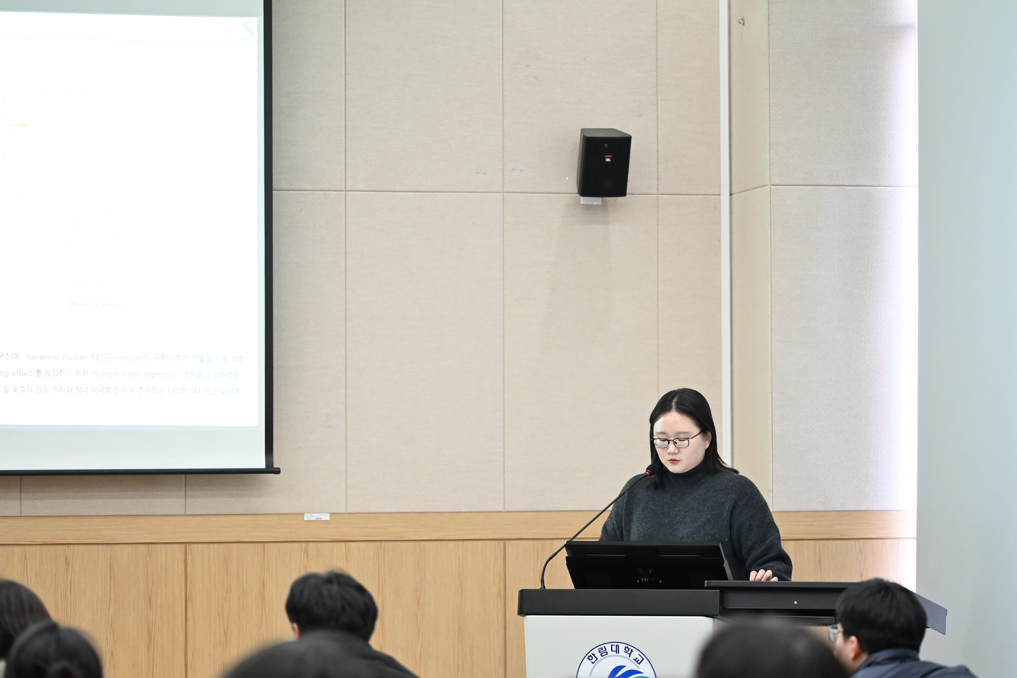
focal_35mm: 128
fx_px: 3616
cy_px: 388
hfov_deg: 16.0
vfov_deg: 10.7
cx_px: 575
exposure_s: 1/125
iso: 2200
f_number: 2.8
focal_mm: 105
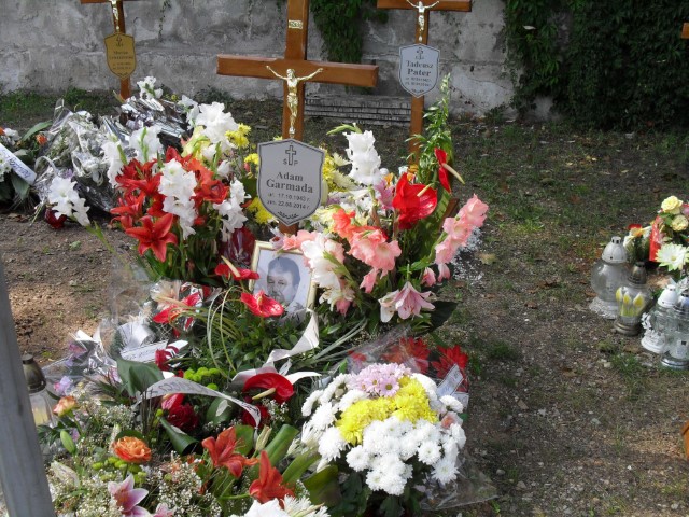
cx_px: 344
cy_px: 258
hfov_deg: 52.6
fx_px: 697
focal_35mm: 35
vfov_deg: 40.7
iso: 100
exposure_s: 1/350
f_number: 3.2
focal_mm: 6.3
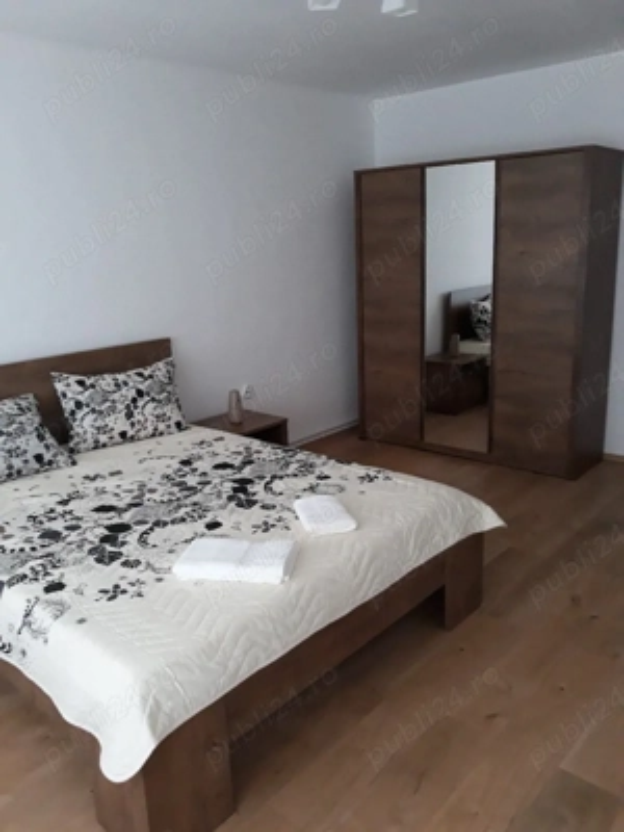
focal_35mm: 27
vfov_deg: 65.3
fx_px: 649
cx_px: 312
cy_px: 416
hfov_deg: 51.4
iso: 200
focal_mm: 3.71
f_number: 1.7
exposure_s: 1/25
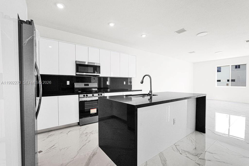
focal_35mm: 16
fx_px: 111
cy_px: 83
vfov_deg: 73.8
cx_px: 124
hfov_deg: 96.7
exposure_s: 1/30
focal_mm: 16
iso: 400
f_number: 7.1
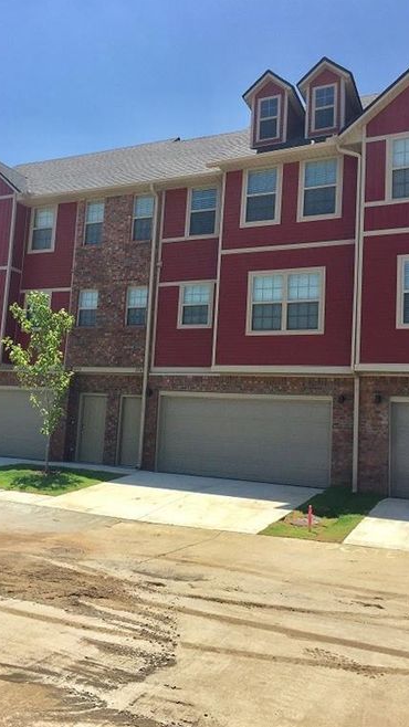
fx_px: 617
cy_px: 361
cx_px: 160
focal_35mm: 32
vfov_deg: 61.0
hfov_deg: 36.5
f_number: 2.2
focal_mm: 4.15
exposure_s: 1/1883
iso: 32
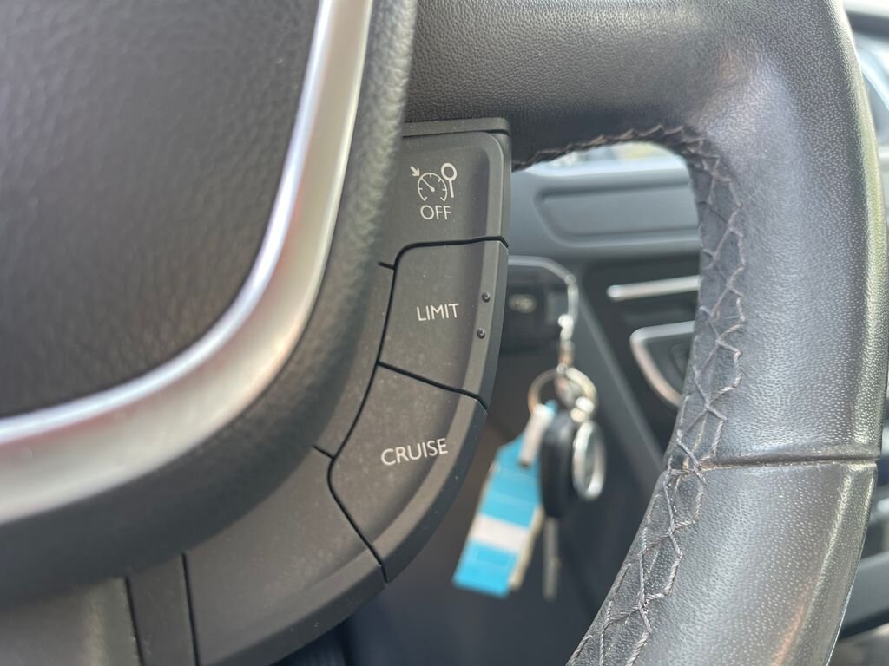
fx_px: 642
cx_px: 444
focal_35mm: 25
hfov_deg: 69.4
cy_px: 333
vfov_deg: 54.9
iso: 64
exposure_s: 1/121
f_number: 1.6
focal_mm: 5.1
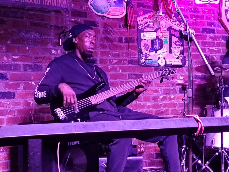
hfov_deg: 27.4
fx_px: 470
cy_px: 86
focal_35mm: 71
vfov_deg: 20.7
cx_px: 114
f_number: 1.75
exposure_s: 1/24
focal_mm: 5.25
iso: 3744
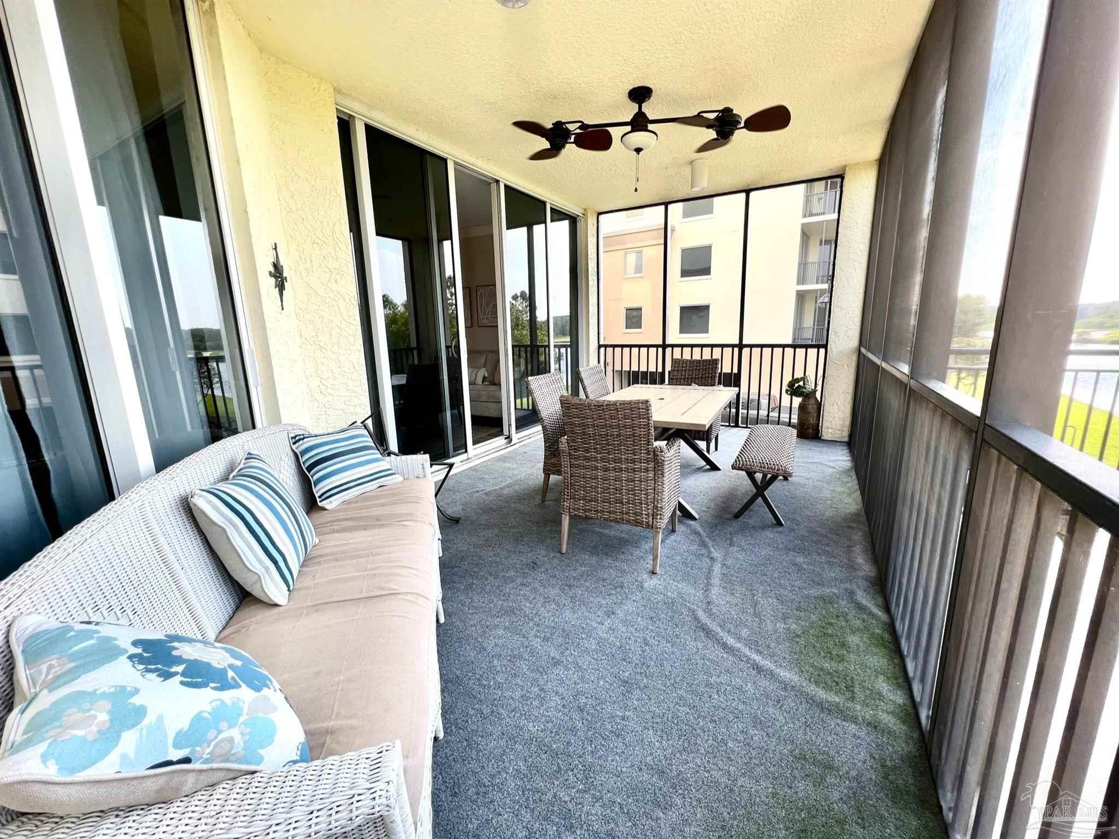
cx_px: 560
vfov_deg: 89.9
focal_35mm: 13
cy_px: 420
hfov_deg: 106.2
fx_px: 420
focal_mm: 1.57
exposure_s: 1/136
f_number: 1.8
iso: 32
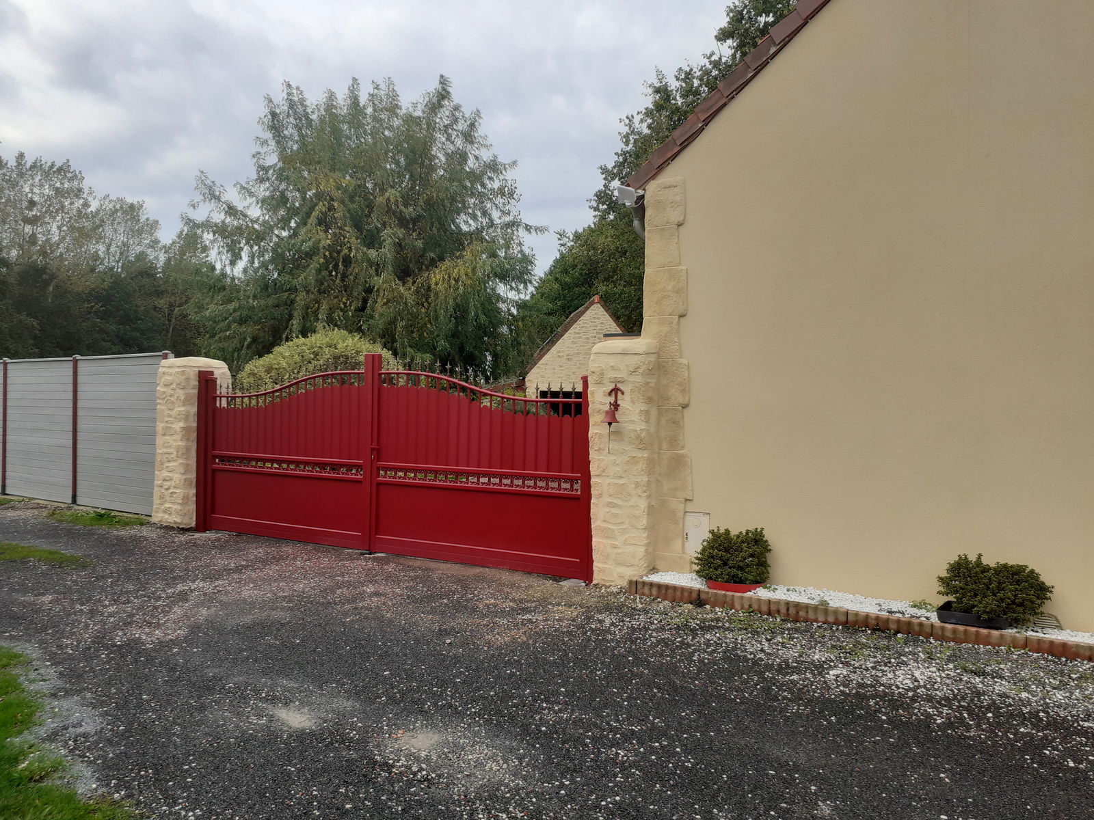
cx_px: 547
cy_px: 410
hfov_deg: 65.3
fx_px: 853
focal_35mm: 27
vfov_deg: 51.4
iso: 40
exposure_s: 1/635
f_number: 1.9
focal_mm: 3.6
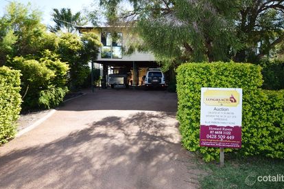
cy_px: 85
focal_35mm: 26
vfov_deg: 50.1
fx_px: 201
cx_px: 139
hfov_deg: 70.3
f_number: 5.6
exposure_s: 1/125
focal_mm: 15
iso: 100
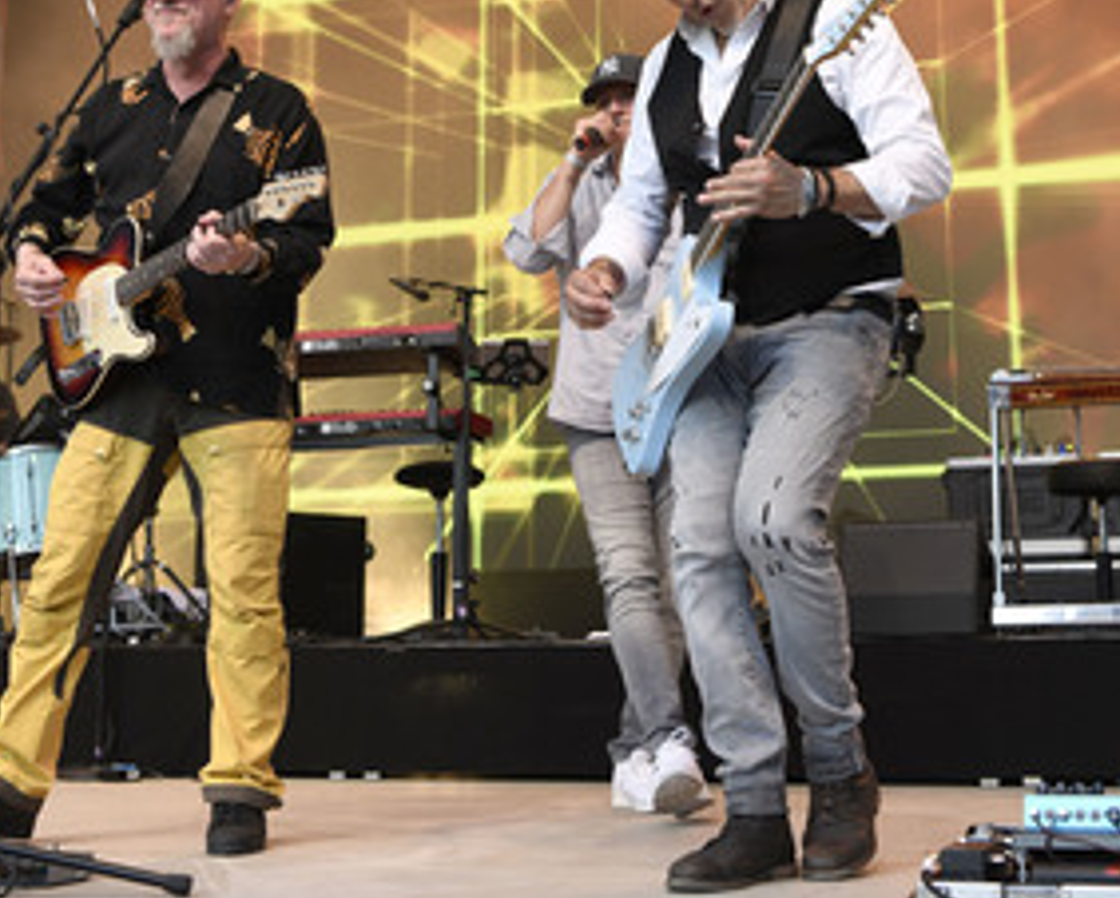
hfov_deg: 36.6
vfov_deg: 29.7
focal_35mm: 51
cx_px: 522
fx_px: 1692
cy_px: 370
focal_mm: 34
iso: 800
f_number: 3.5
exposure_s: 1/800
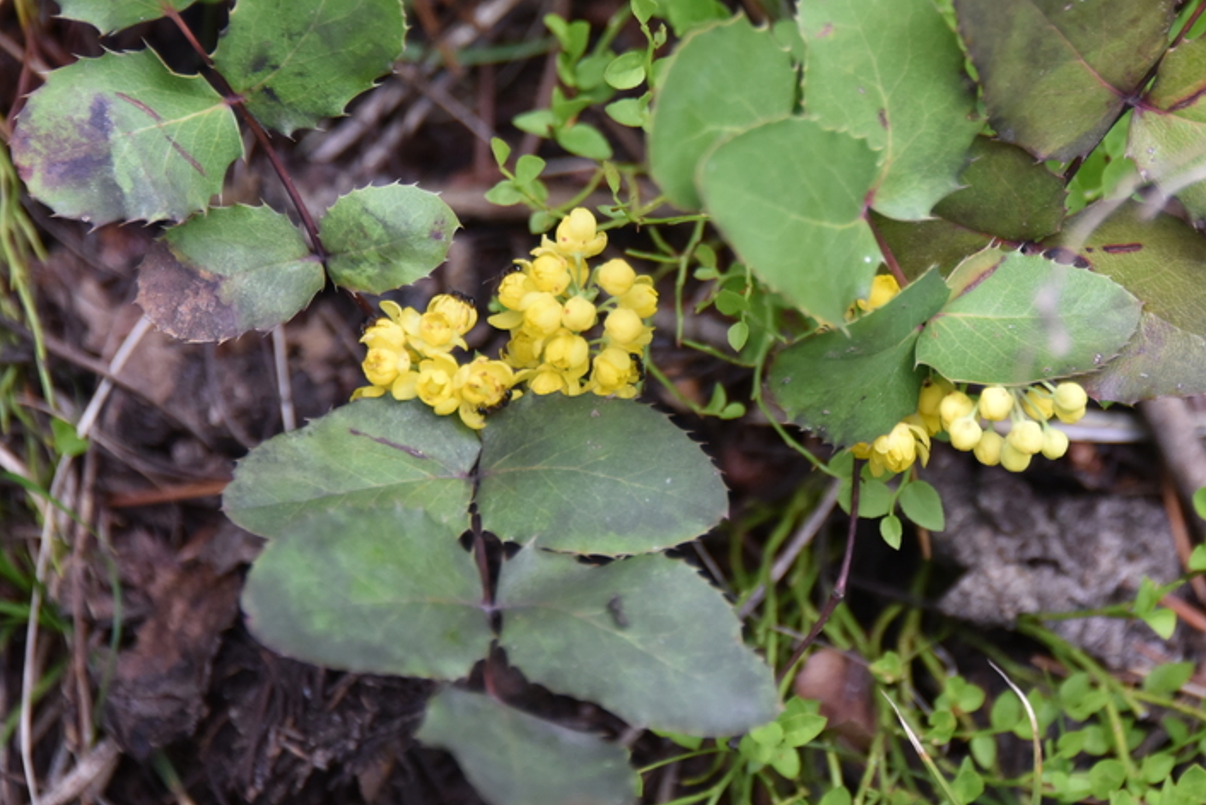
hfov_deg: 3.8
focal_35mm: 544
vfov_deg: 2.5
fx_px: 18227
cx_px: 776
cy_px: 296
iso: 1250
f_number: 5.6
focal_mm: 300
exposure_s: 1/640
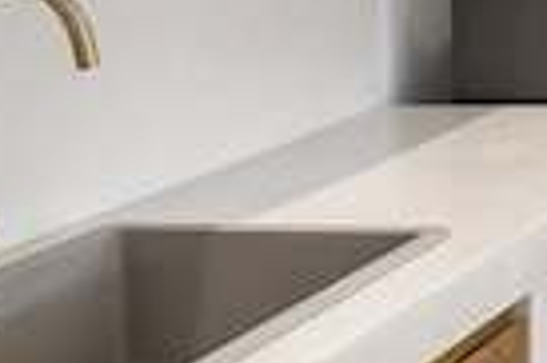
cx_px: 1266
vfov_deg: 13.2
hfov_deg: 14.6
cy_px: -176
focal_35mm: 98
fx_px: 1487
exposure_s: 1/8
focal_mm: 16
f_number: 10
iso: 200
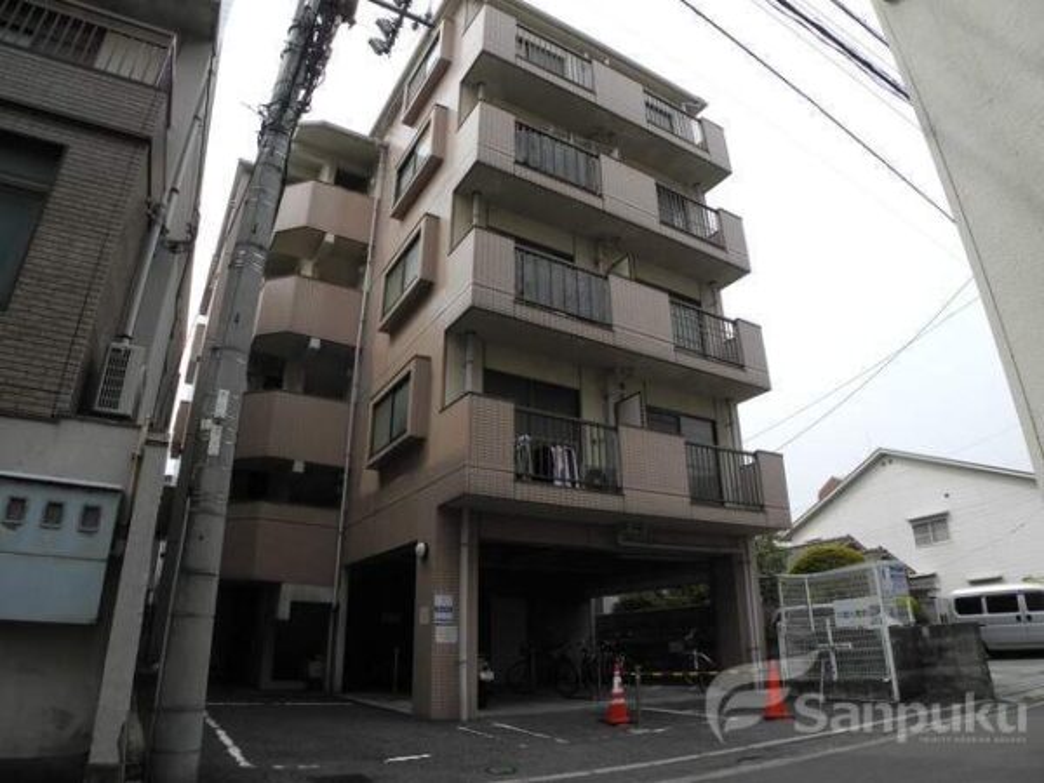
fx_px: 844
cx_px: 522
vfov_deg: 49.7
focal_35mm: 28
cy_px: 392
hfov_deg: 63.4
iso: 100
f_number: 4
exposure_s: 1/800
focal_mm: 6
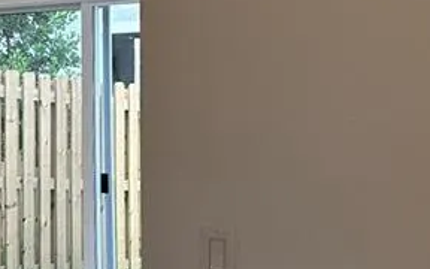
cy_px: 121
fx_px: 1242
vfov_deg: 12.3
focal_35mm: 106
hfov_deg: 18.3
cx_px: -131
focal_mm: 6.86
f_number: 1.78
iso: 100
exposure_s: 1/120
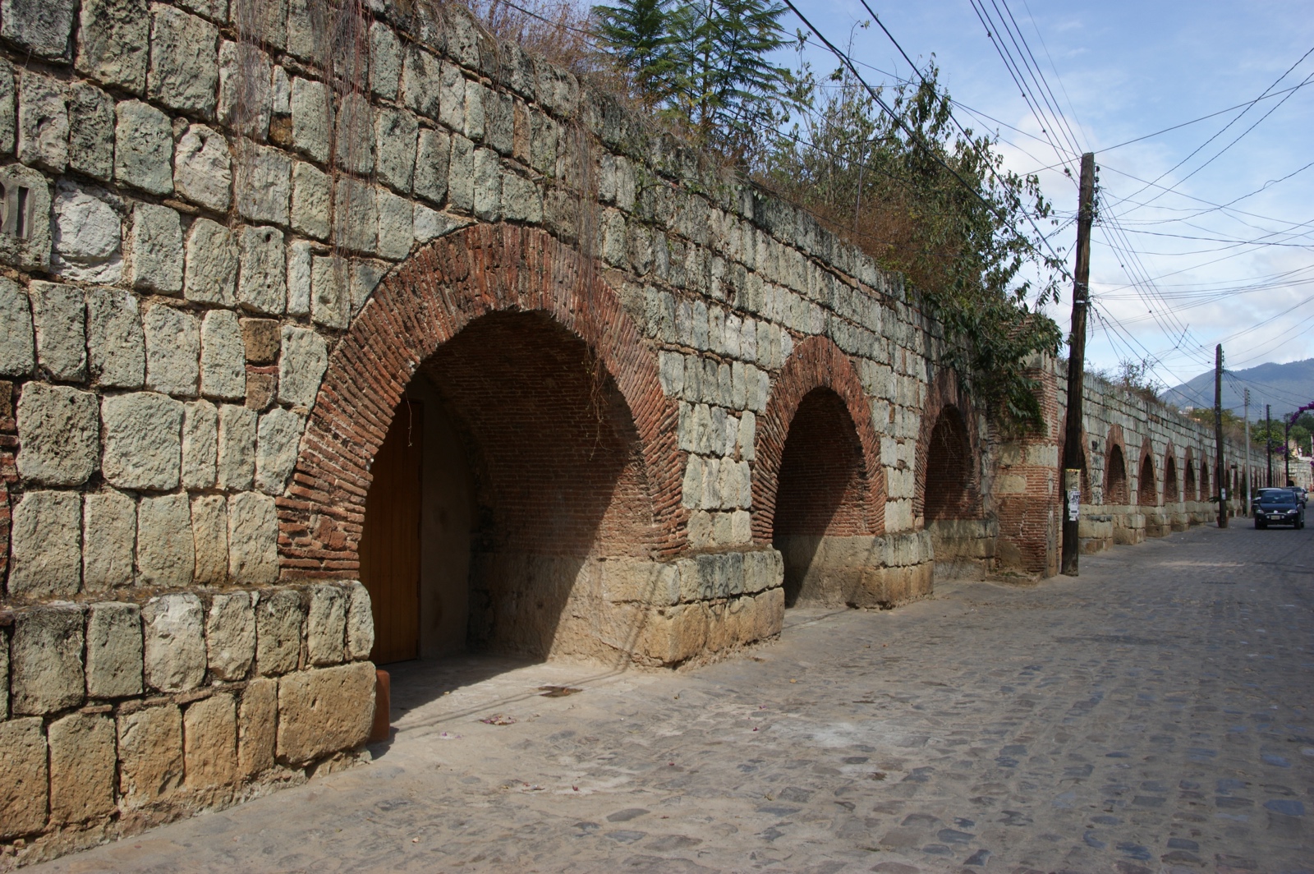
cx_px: 657
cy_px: 437
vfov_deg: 43.5
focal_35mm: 30
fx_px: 1094
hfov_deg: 62.0
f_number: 10
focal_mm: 20
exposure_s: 1/125
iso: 100
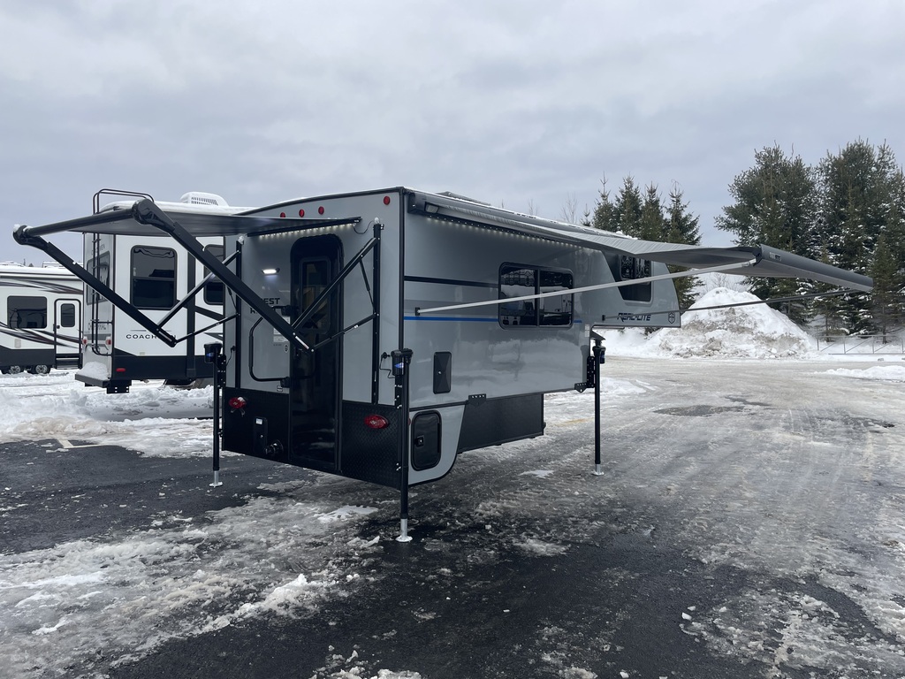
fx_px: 680
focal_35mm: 26
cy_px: 340
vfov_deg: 53.1
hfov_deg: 67.3
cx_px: 452
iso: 32
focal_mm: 4.2
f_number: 1.6
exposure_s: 1/126
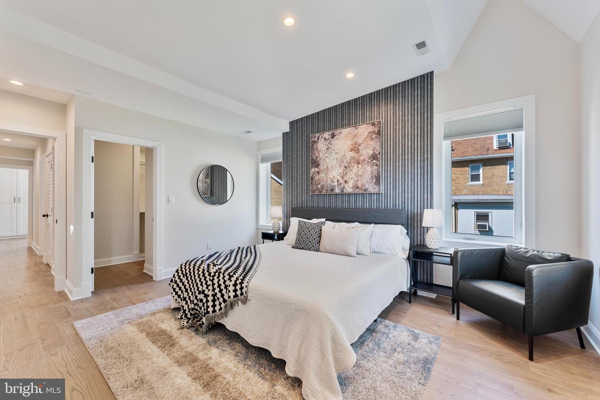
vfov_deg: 81.2
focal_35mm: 14
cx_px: 300
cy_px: 200
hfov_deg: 104.3
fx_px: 233
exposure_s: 1/6
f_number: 11
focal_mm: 14
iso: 320
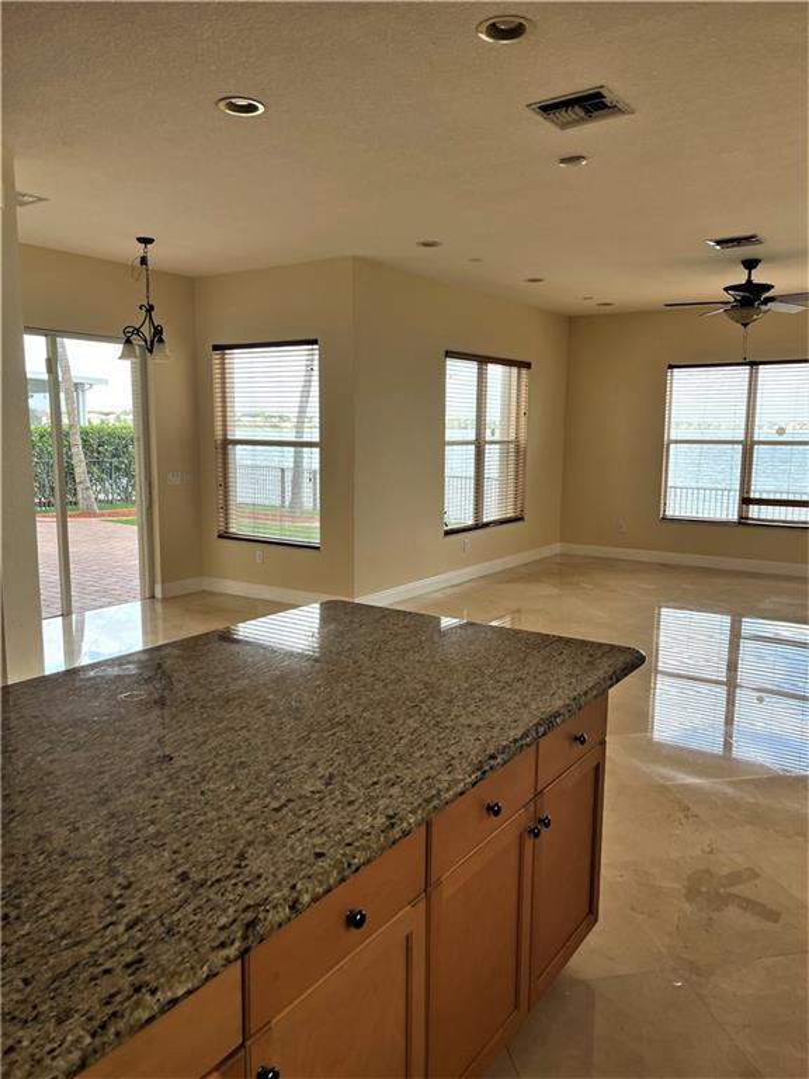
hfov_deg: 53.1
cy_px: 540
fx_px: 810
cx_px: 404
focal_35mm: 26
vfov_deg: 67.3
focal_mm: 5.1
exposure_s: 1/203
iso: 50
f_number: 1.6
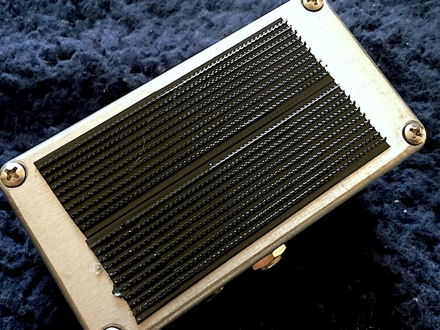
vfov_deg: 37.7
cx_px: 219
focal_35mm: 38
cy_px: 161
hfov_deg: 49.0
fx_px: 483
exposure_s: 1/15
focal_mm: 4.15
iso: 50
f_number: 2.2
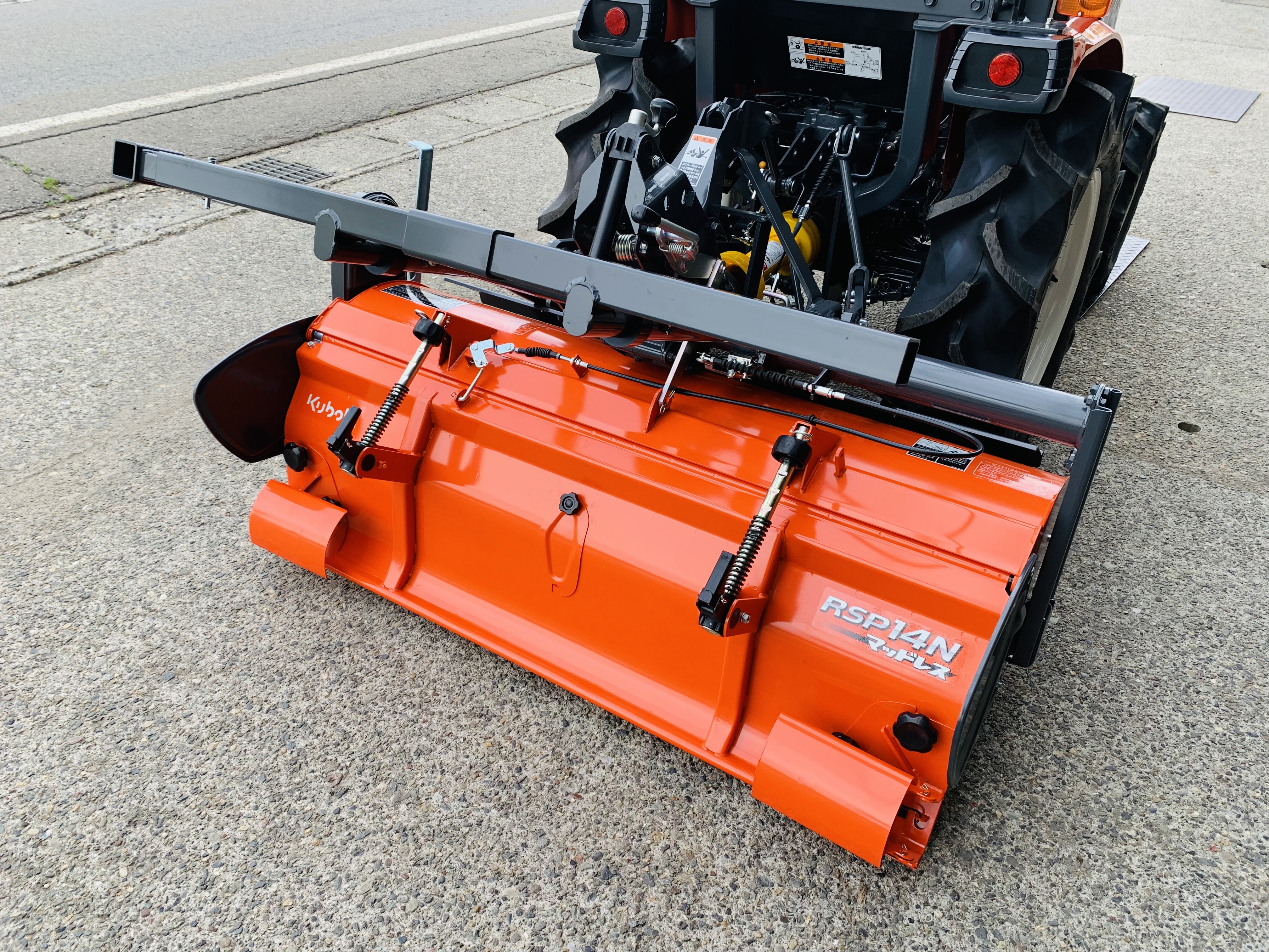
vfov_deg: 53.1
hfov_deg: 67.3
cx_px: 634
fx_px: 953
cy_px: 476
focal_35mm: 26
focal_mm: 4.25
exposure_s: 1/209
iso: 25
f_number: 1.8
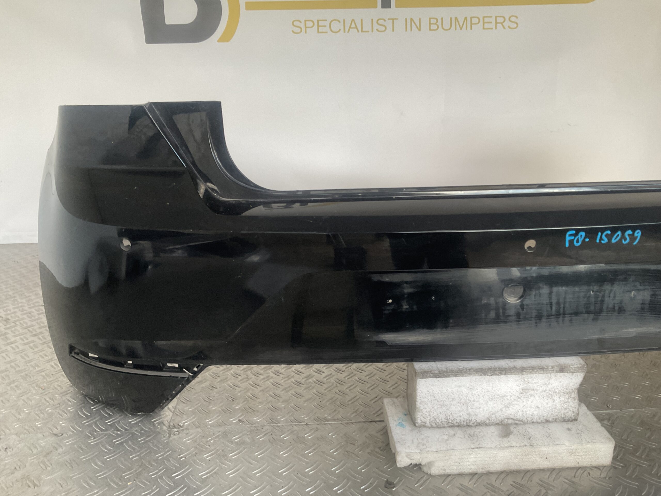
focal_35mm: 29
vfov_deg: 48.2
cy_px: 248
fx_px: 554
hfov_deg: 61.7
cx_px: 330
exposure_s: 1/100
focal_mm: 3
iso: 64
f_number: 1.8
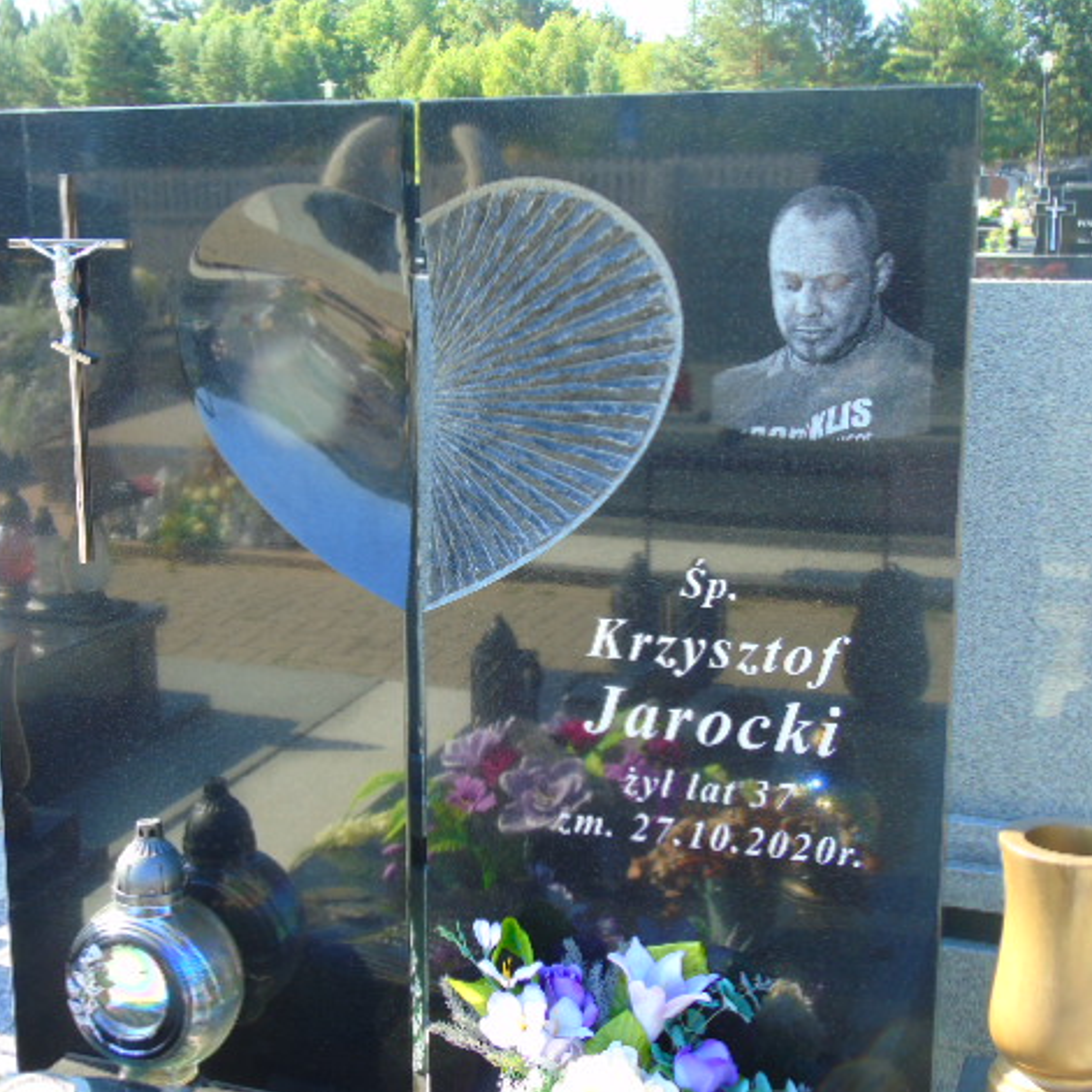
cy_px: 554
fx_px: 1713
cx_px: 461
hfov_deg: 35.3
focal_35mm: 48
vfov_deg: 35.4
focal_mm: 7.1
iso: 80
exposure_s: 1/80
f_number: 3.9
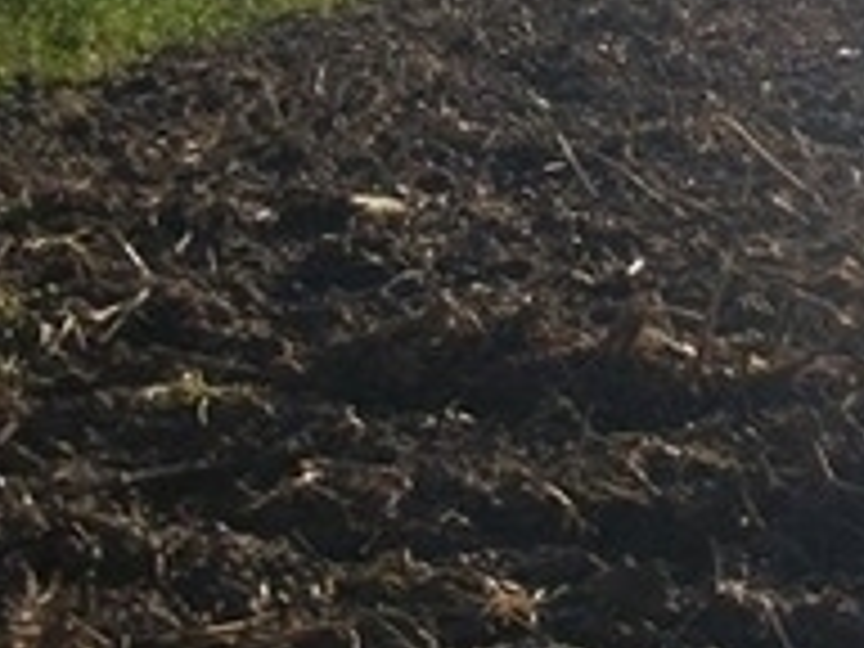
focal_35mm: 100
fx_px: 2496
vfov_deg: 14.6
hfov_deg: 18.9
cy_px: 32
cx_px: 945
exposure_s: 1/400
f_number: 8.8
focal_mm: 5.7
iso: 200
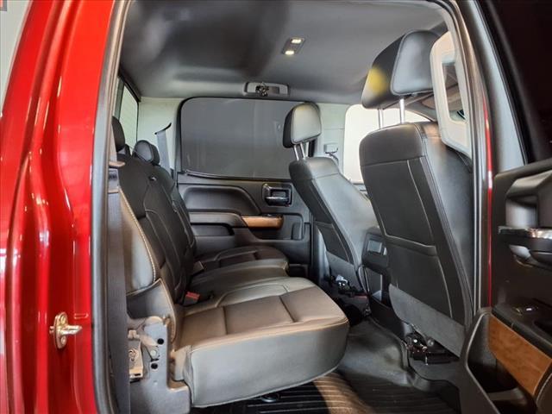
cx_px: 276
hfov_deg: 65.3
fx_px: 431
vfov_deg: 51.4
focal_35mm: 27
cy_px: 207
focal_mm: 3.58
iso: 400
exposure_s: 1/20
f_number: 1.9
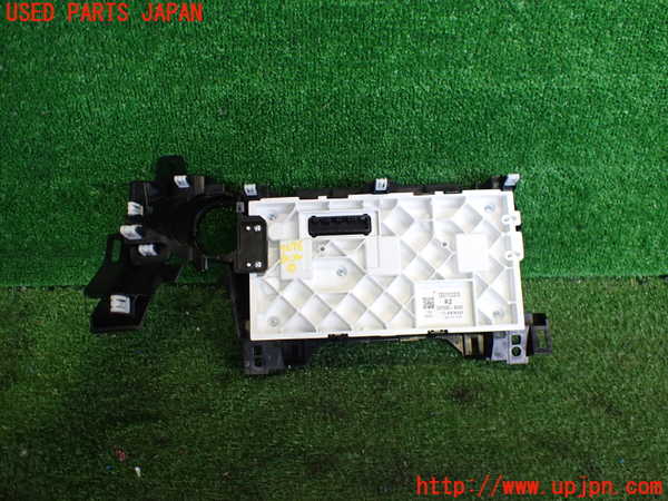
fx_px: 579
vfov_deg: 46.8
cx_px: 334
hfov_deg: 60.0
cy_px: 250
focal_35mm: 30
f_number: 2.3
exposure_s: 1/125
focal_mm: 5.4
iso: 320
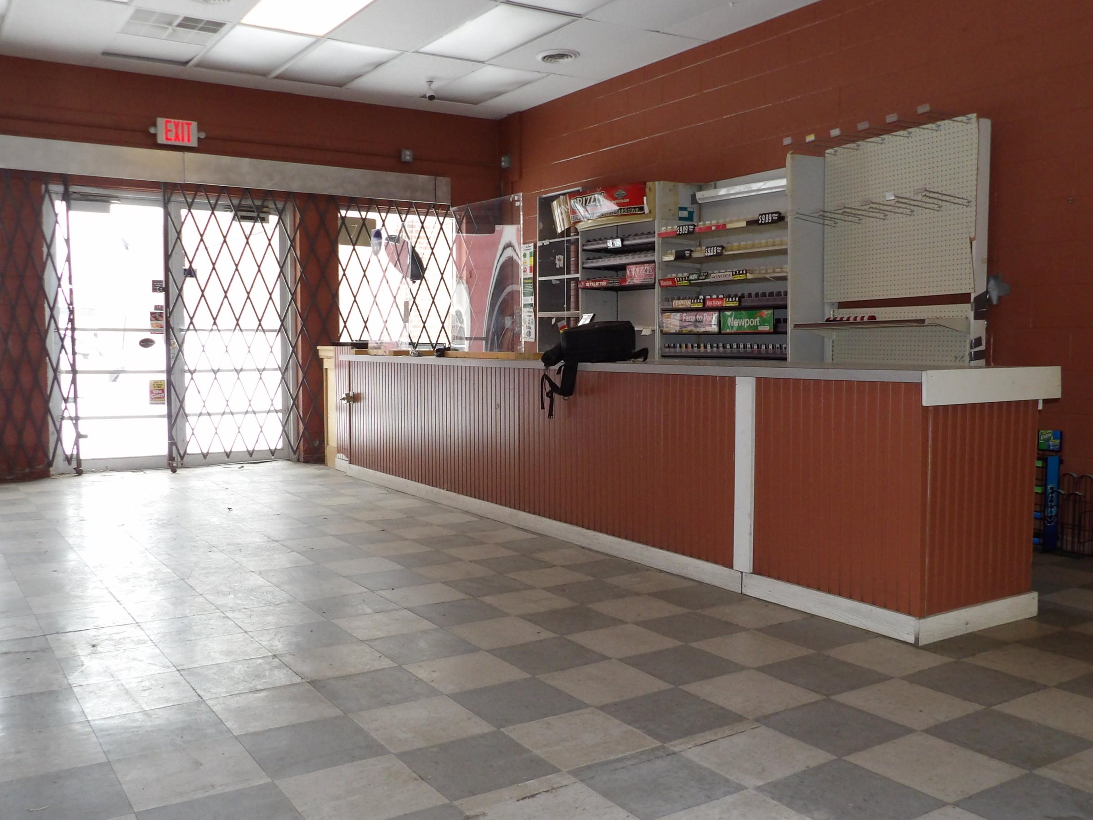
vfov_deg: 45.4
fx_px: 979
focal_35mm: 31
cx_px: 531
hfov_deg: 58.3
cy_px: 433
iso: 200
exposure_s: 1/41
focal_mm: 4.3
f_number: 3.2
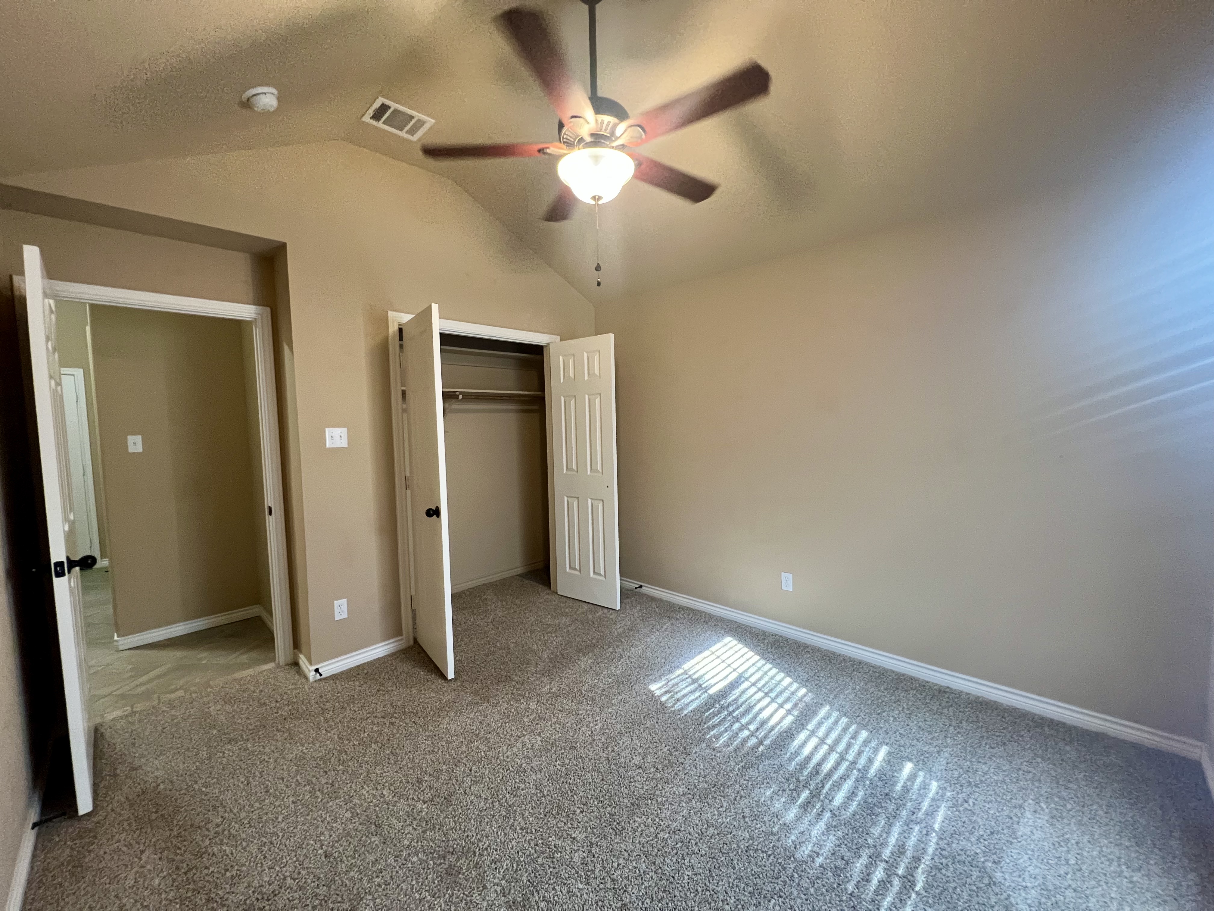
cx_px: 607
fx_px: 456
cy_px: 456
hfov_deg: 106.2
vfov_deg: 89.9
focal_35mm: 13
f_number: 1.8
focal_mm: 1.57
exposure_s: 1/60
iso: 400
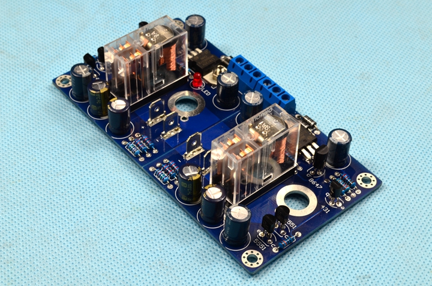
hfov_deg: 26.0
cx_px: 216
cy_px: 143
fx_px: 934
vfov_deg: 17.4
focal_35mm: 78
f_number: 14
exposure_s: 1/8
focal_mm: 52
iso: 250
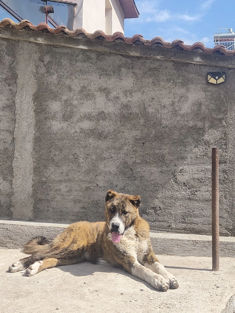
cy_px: 156
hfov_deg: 32.9
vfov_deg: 42.9
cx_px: 118
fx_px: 398
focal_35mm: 44
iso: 50
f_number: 1.65
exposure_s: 1/1000
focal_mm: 6.18
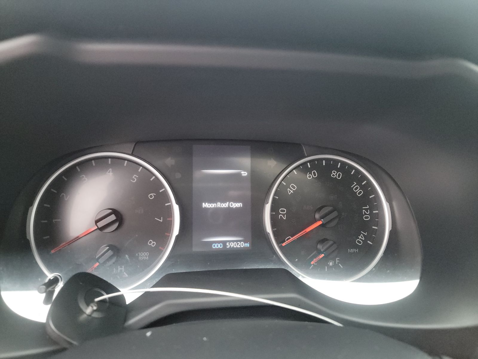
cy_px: 180
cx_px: 239
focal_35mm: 24
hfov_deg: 71.6
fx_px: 331
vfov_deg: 56.8
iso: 2154
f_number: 1.8
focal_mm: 6.7
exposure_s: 1/59
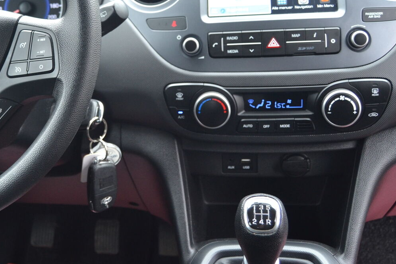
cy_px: 77
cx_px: 102
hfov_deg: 37.3
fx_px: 572
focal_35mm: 52
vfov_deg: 25.8
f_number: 4
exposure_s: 1/60
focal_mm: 18
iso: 400
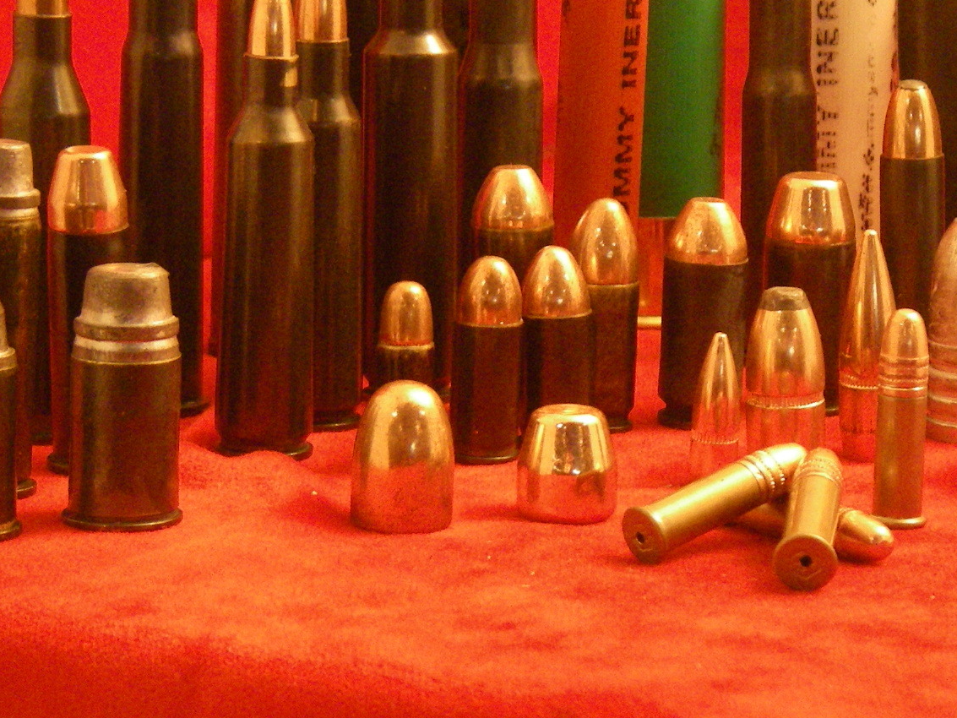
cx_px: 764
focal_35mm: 150
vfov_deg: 9.9
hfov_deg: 13.1
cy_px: 176
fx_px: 4147
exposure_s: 1/15
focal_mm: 13.8
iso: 400
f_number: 3.9
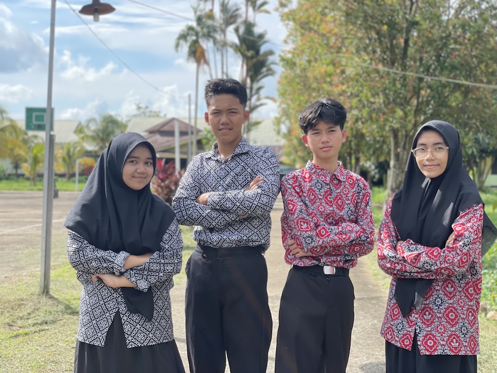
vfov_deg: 28.0
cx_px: 248
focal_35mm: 52
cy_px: 186
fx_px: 747
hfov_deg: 36.8
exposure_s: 1/922
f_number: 2
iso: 32
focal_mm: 6
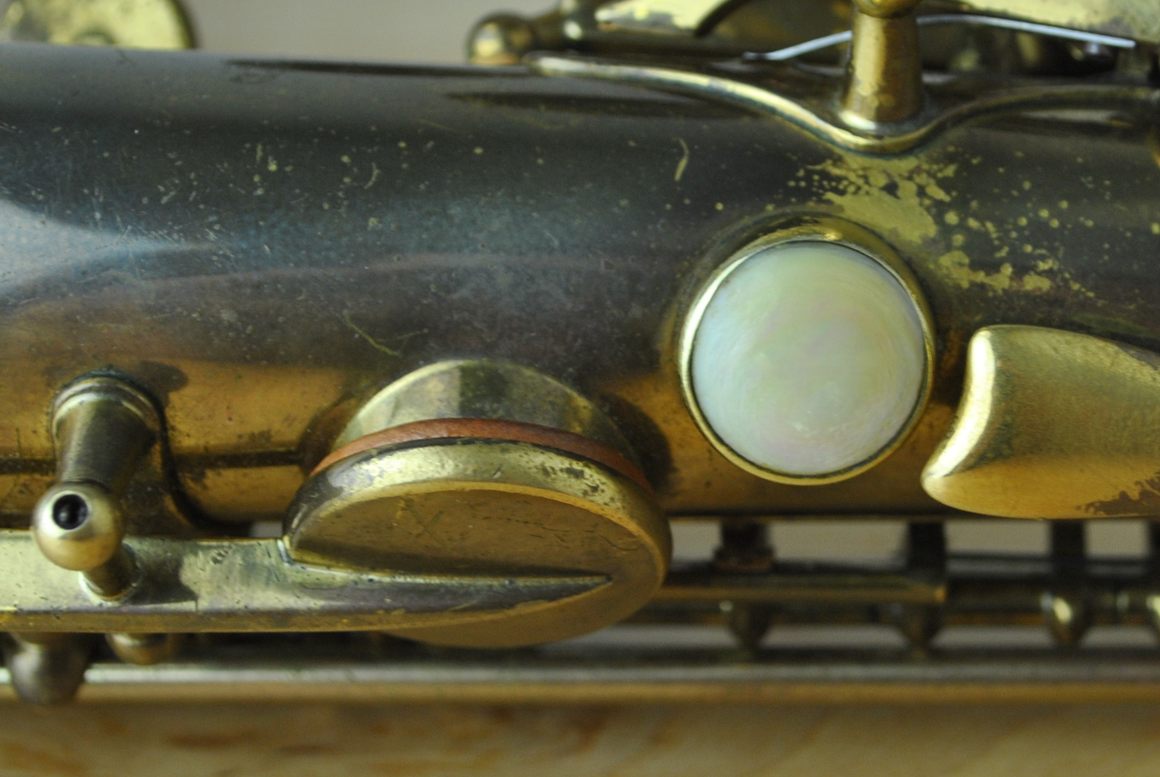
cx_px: 831
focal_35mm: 94
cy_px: 346
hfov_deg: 21.5
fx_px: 3033
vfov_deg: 14.6
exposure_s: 1/60
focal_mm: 34
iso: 200
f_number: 6.3
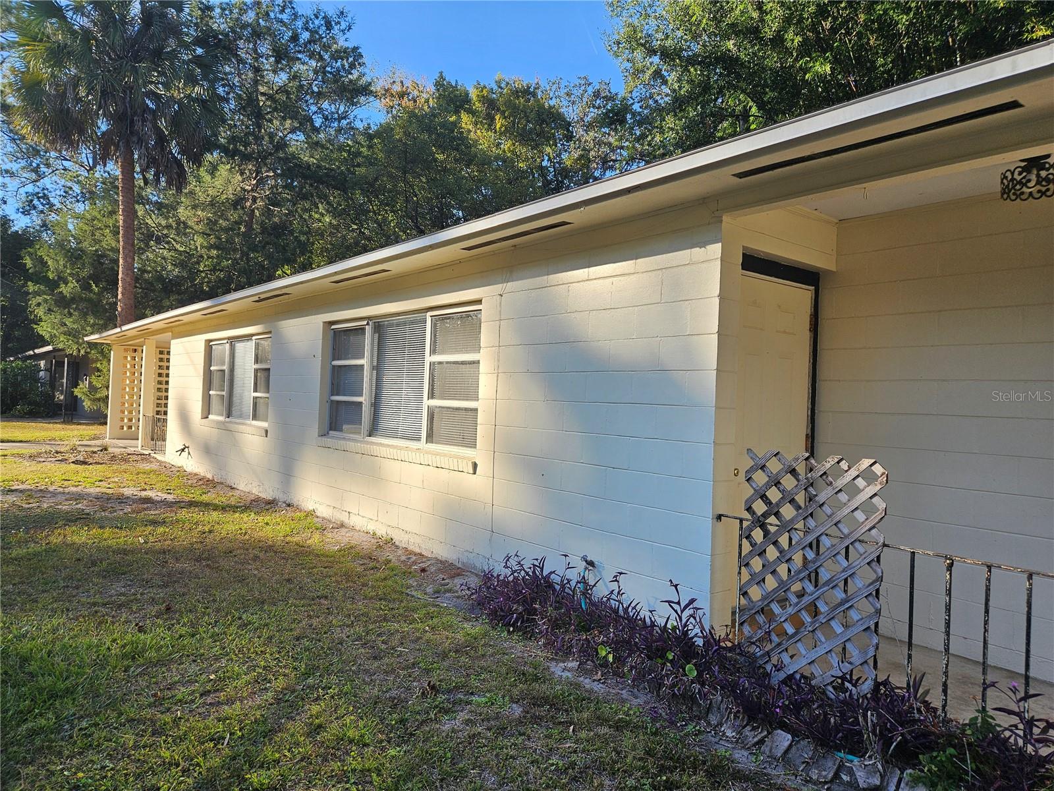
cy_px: 396
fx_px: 700
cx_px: 527
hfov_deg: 73.9
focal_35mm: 23
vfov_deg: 58.9
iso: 25
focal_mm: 5.4
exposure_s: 1/539
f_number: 1.8
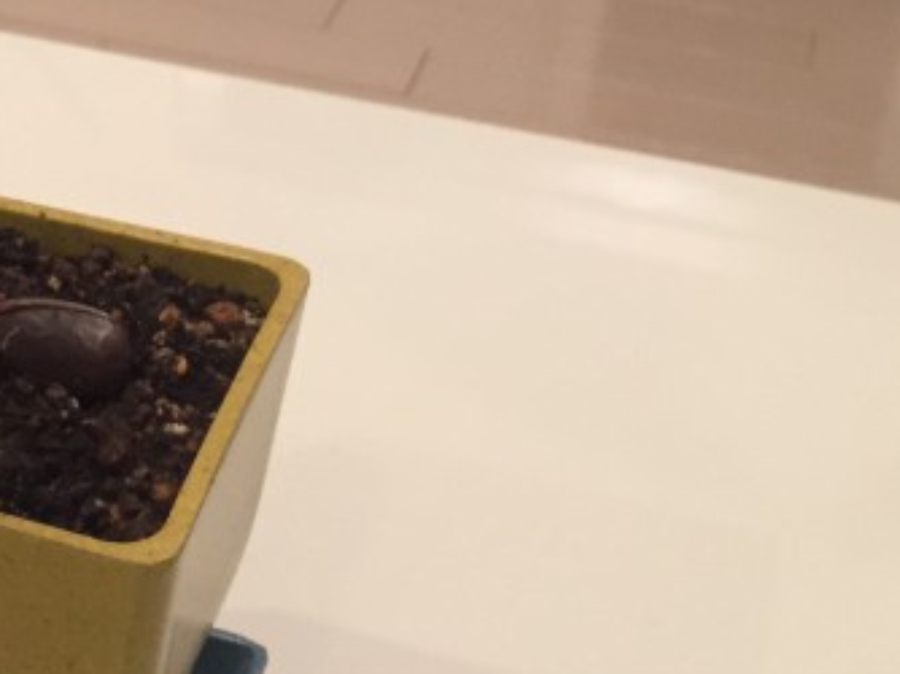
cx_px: -16
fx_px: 2312
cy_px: -24
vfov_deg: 16.2
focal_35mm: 89
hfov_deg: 21.2
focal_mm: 4.15
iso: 250
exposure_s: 1/33
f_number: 2.2
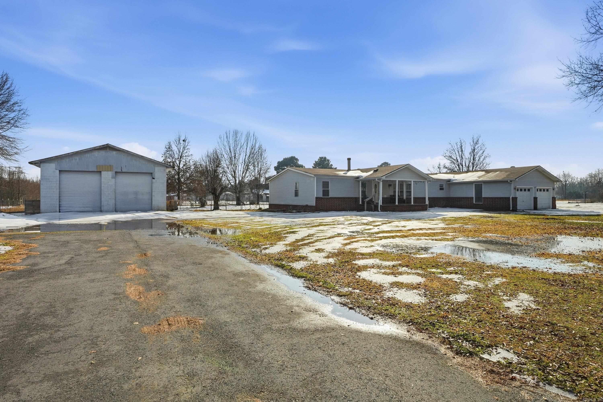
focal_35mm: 20
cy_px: 201
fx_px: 327
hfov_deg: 85.4
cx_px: 302
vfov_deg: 63.2
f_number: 9
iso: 250
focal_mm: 13
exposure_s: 1/4000
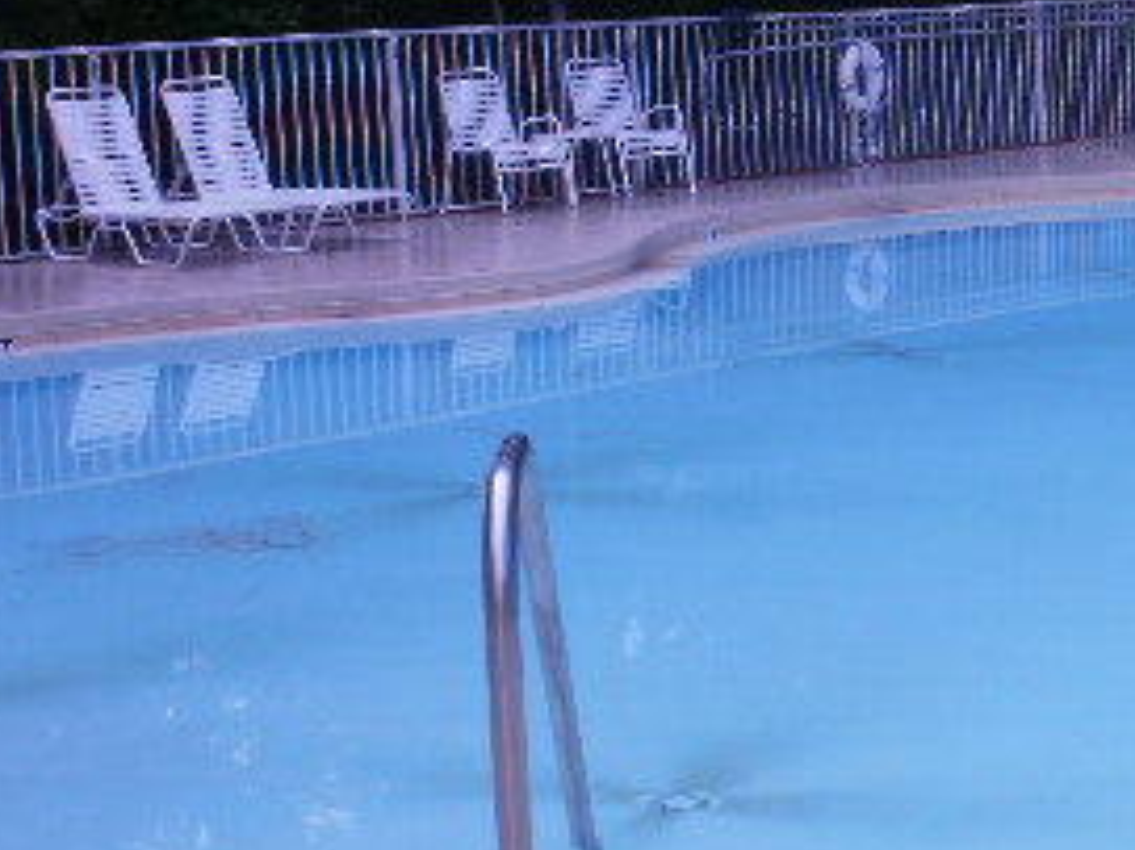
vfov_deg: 17.4
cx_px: 1173
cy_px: 435
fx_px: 2786
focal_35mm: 85
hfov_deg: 22.1
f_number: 5.6
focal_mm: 6.3
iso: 100
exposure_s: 1/200
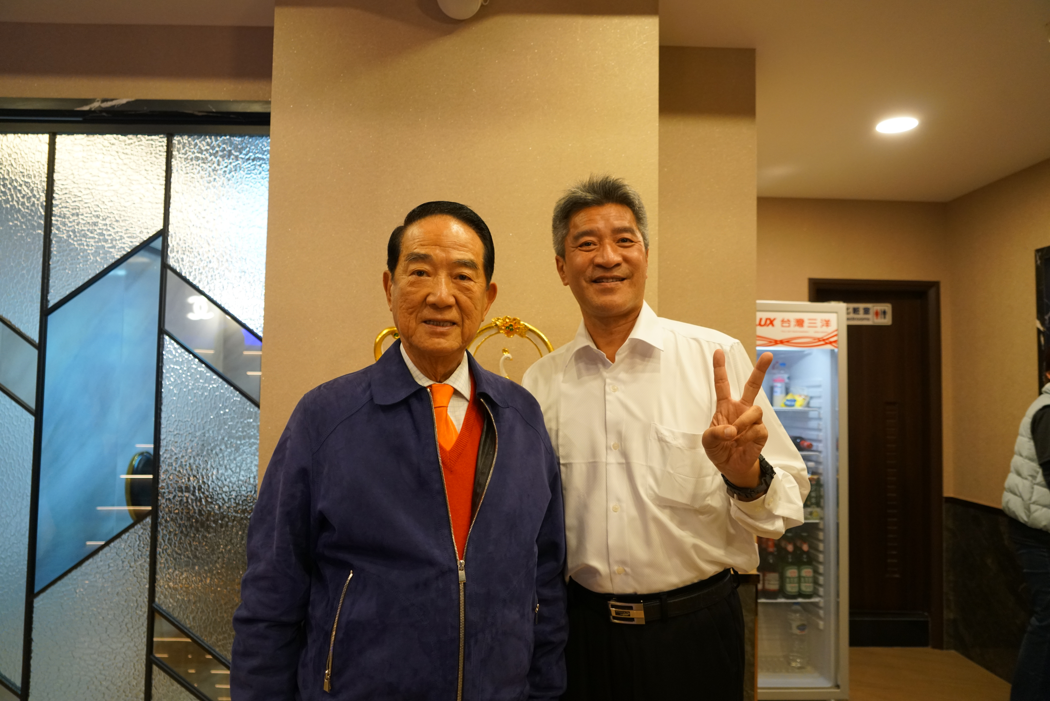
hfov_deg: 73.7
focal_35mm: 24
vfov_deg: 53.1
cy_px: 350
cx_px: 525
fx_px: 700
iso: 2500
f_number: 4
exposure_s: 1/160
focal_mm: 24
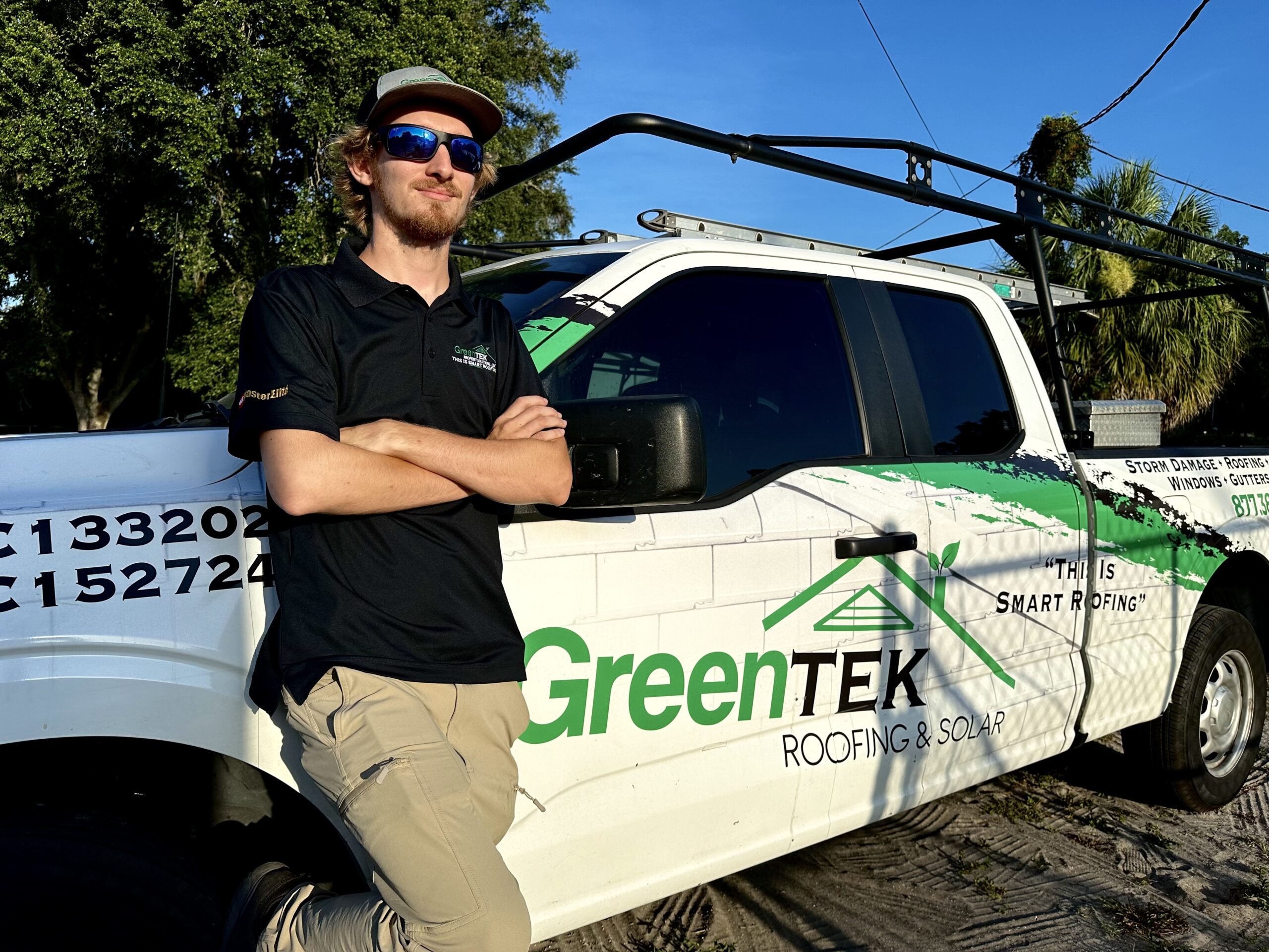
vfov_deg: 56.8
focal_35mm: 24
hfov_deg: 71.6
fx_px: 880
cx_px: 634
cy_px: 476
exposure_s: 1/4762
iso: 80
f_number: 1.78
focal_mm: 6.86
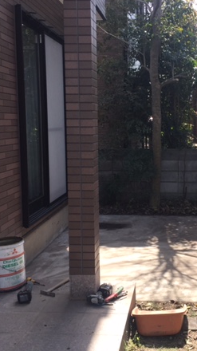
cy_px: 170
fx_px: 428
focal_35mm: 46
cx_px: 154
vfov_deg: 44.6
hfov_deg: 25.5
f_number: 2.2
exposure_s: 1/599
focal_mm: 4.15
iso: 32
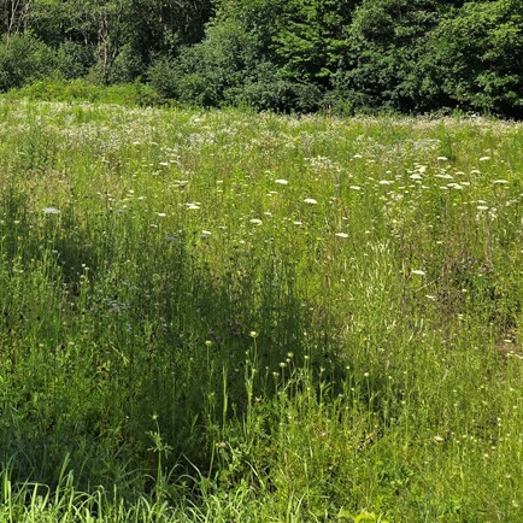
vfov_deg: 33.7
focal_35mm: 48
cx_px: -28
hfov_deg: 31.9
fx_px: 820
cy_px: 67
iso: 12
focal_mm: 6.3
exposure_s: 1/640
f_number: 1.7
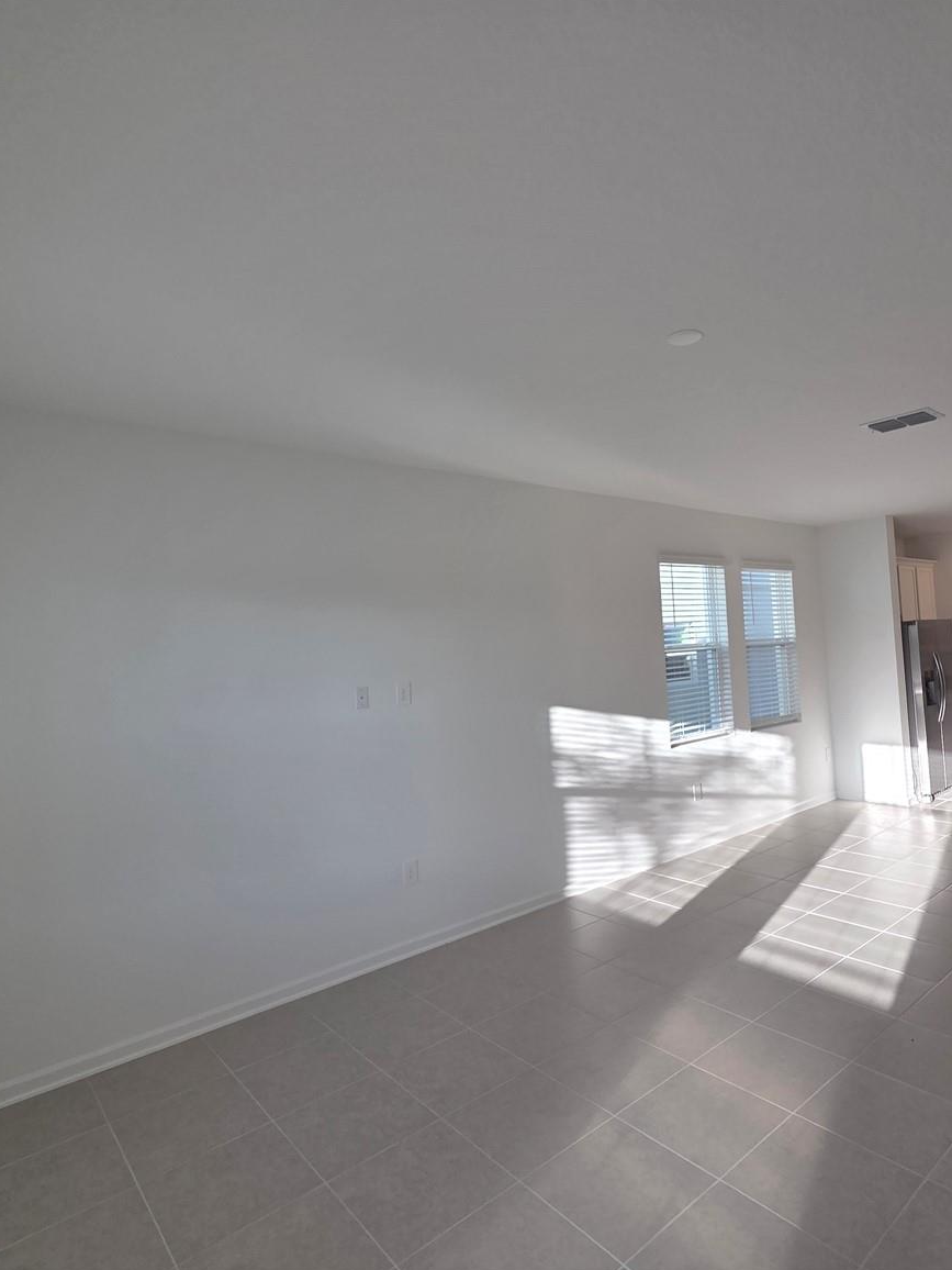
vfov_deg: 87.7
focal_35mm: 18
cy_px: 616
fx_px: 660
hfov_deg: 71.3
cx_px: 533
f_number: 2.2
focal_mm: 2.2
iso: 50
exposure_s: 1/120
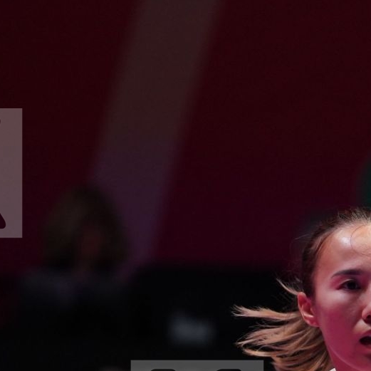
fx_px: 7045
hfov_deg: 3.0
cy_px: 425
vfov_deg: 3.0
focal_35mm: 581
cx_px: 439
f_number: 2.8
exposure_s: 1/1000
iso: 1600
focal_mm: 198
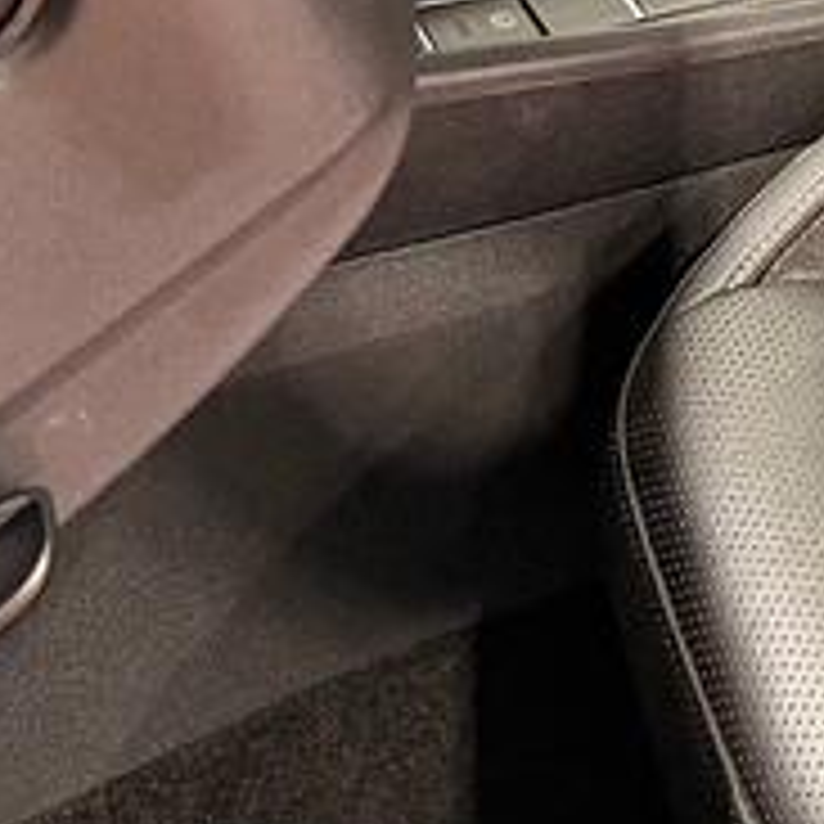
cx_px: 1995
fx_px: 3986
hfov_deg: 10.2
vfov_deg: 11.2
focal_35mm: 148
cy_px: -554
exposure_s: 1/60
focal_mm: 6.76
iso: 400
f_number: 1.78
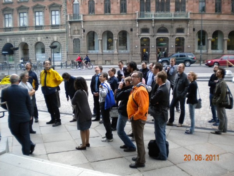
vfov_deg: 40.7
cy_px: 88
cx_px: 117
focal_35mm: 35
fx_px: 237
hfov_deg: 52.6
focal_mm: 6.3
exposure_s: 1/432
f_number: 3.1
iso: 400
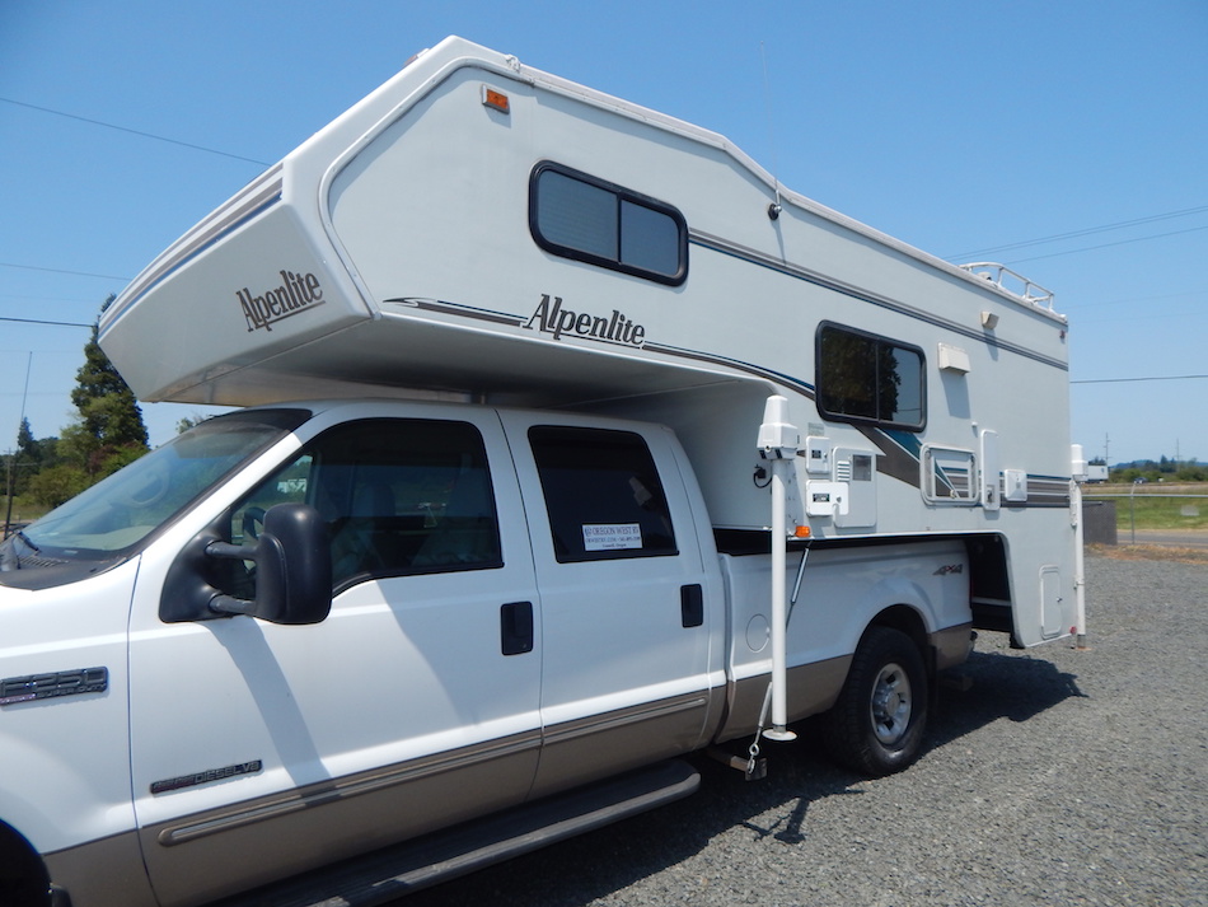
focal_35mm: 22
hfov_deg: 76.4
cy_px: 454
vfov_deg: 61.1
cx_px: 604
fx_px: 768
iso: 125
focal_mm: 4
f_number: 6
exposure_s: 1/500
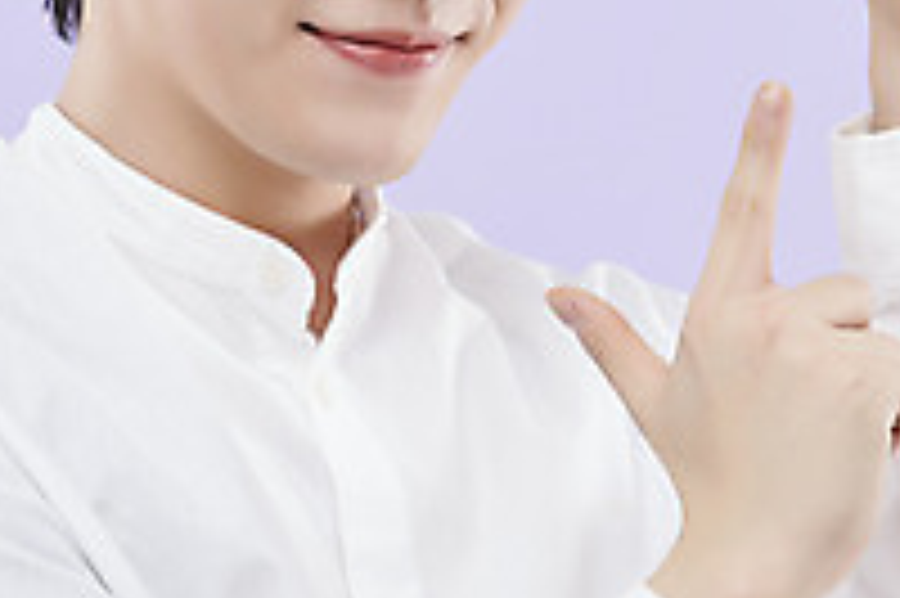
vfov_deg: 4.1
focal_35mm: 336
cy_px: -40
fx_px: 8393
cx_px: 380
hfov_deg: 6.1
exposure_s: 1/125
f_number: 8
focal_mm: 112
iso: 31
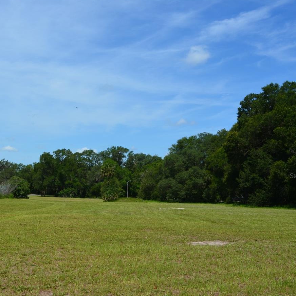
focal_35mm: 42
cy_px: 176
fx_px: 406
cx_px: 49
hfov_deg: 38.2
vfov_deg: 39.9
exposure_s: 1/320
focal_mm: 18
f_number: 10
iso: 200
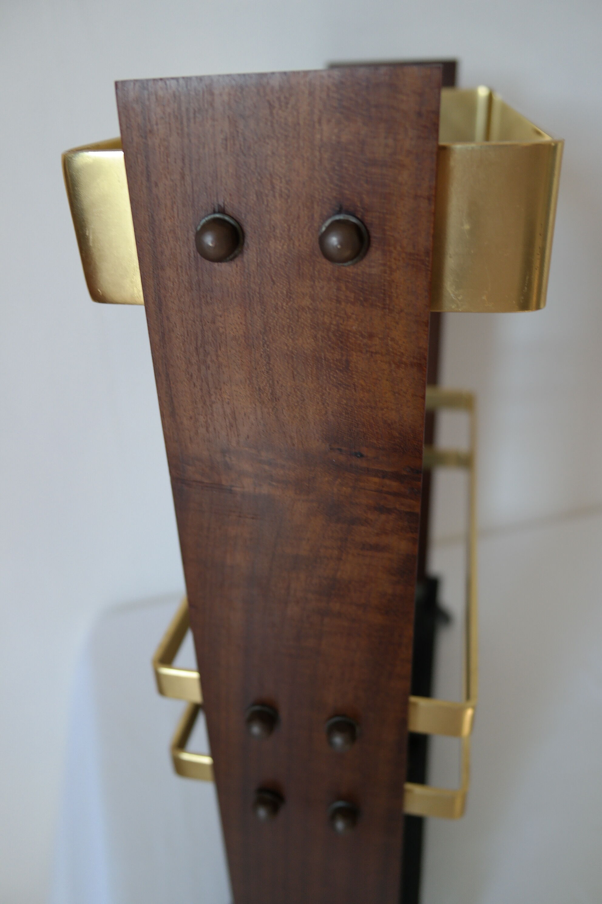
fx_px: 752
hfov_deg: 43.6
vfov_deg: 61.9
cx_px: 301
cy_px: 452
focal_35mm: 30
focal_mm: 20
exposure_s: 1/40
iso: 200
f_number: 3.5
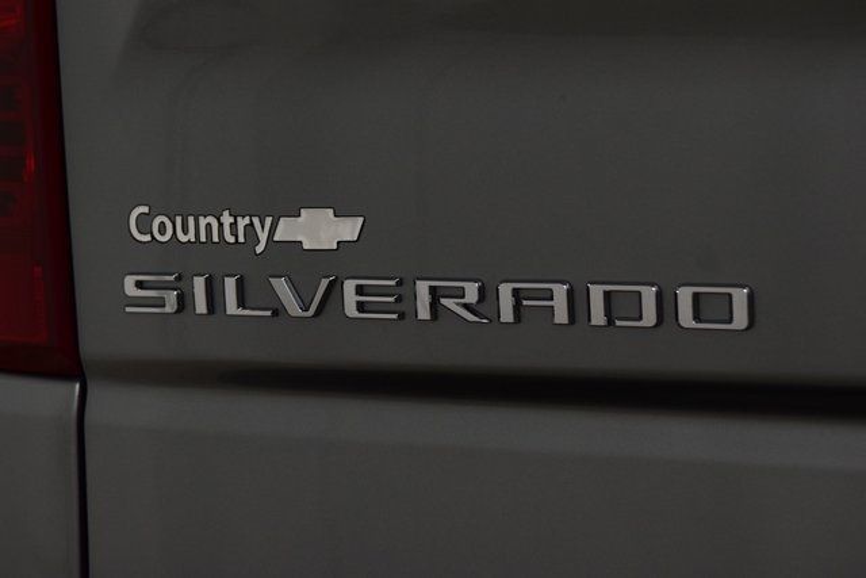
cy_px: 289
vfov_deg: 13.0
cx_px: 433
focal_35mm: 105
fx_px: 2526
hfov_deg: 19.5
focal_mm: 70
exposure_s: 1/125
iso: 1600
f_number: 5
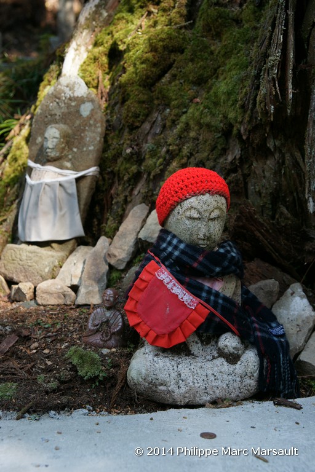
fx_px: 591
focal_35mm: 45
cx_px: 158
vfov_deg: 43.6
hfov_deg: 29.9
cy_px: 236
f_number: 4.5
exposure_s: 1/125
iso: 400
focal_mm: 45
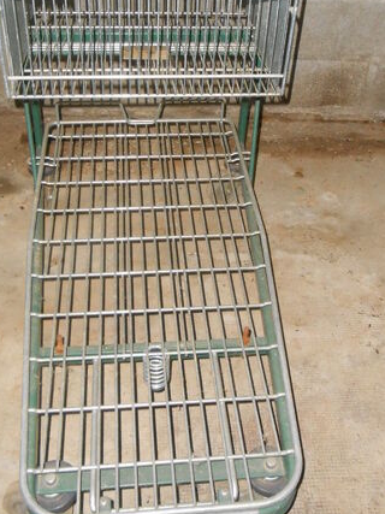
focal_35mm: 39
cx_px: 186
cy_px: 181
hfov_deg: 36.8
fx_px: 579
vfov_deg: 47.3
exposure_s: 1/25
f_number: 3.5
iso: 400
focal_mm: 4.6
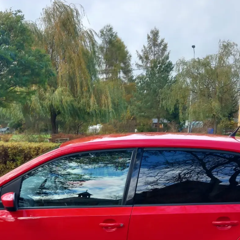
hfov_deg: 32.7
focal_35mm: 52
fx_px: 408
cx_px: 95
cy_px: 226
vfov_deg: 31.0
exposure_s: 1/50
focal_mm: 4
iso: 25
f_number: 1.8
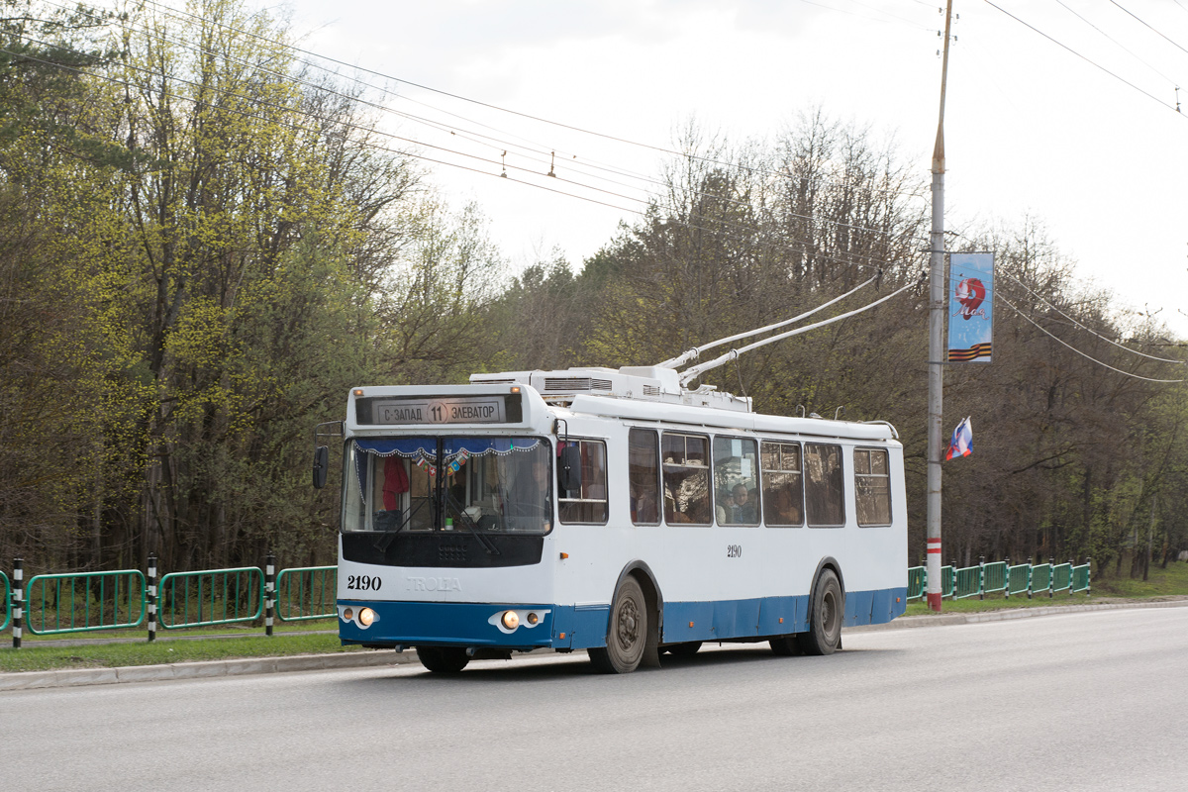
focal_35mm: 75
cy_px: 396
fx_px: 2475
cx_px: 594
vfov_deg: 18.2
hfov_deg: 27.0
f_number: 9
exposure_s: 1/250
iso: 400
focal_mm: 50
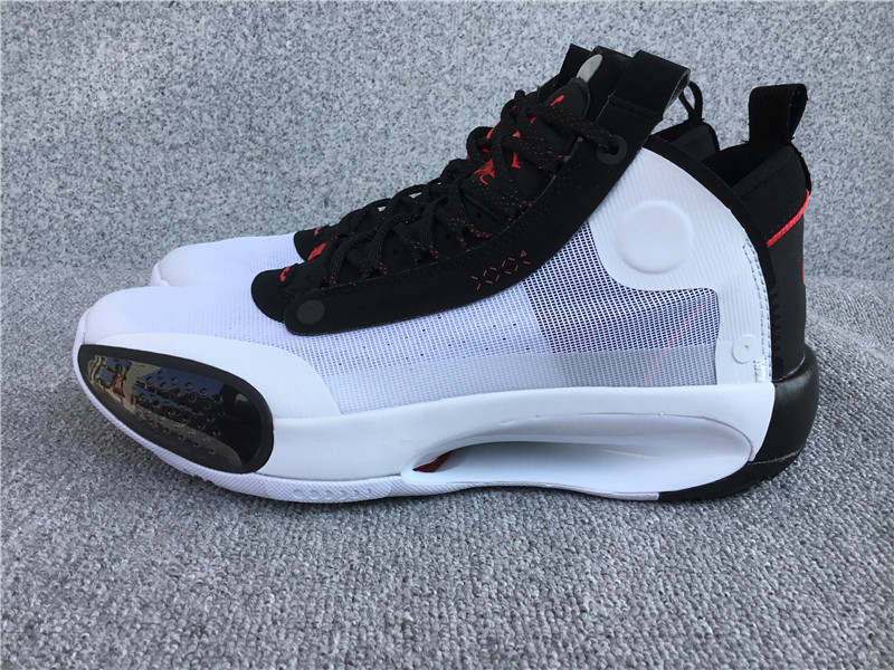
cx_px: 447
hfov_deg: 58.4
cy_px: 335
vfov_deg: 45.4
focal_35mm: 31
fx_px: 801
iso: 25
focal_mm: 3.3
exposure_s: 1/399
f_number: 2.4
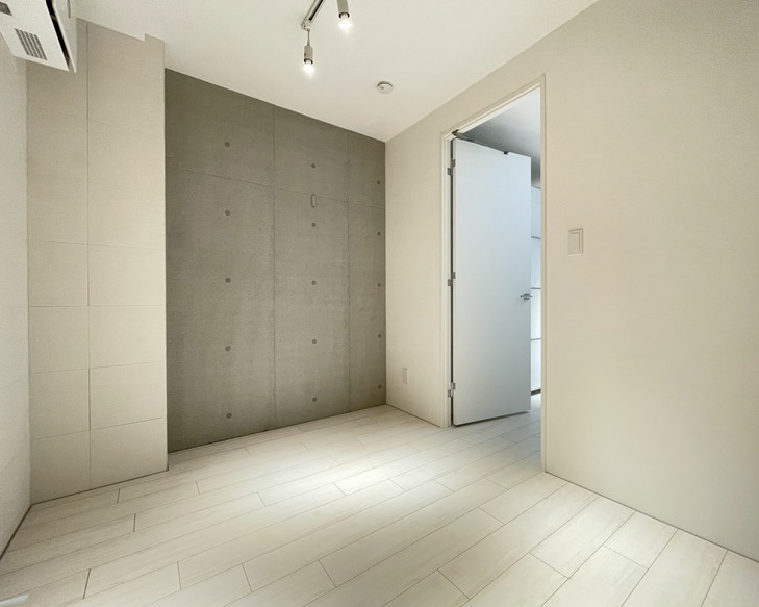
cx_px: 402
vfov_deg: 84.0
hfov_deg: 96.7
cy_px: 304
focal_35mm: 15
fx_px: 337
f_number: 2.4
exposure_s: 1/50
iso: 200
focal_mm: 1.55
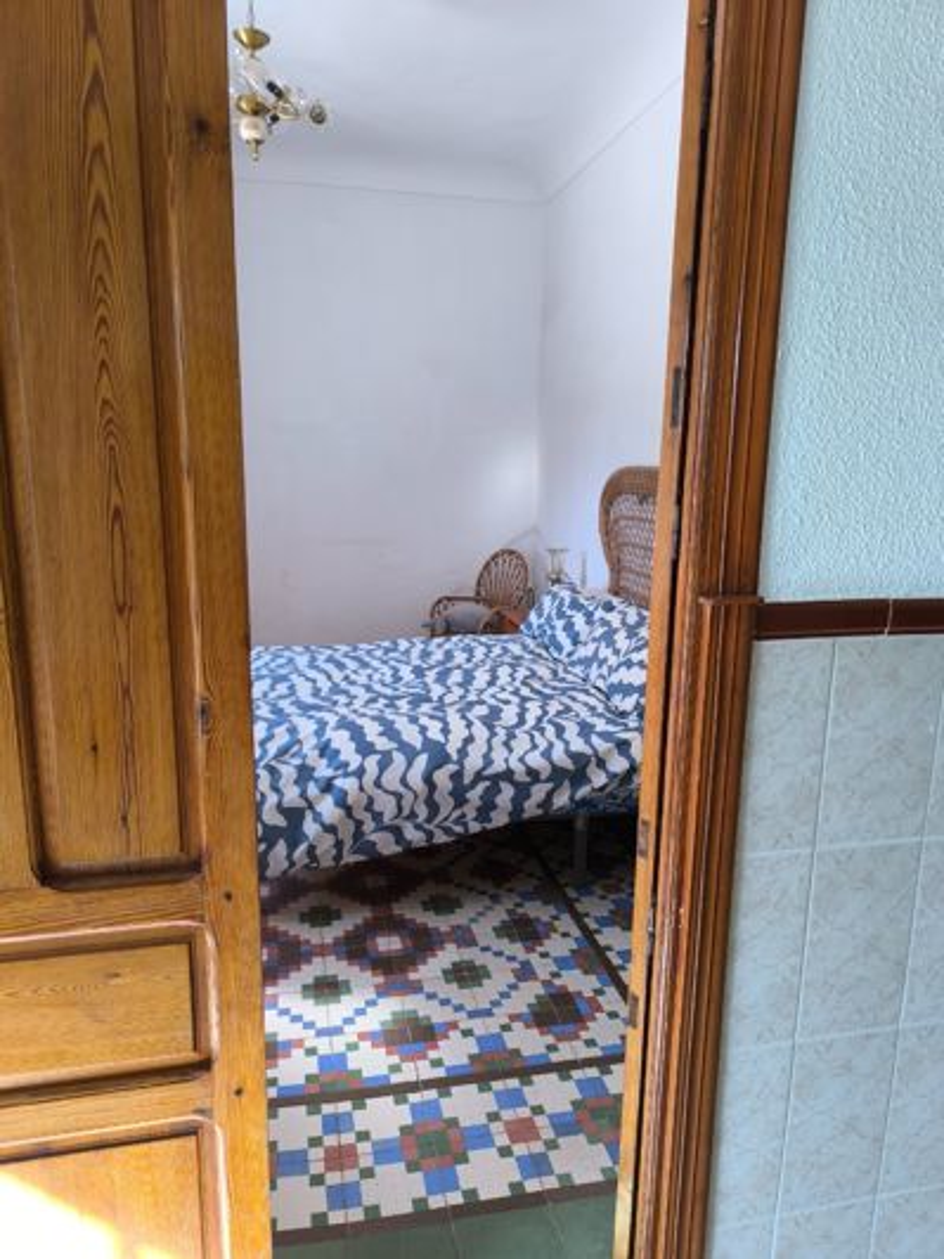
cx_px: 472
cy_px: 630
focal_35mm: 23
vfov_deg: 73.9
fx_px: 836
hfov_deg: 58.9
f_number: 1.65
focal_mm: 6.14
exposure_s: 1/100
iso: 160
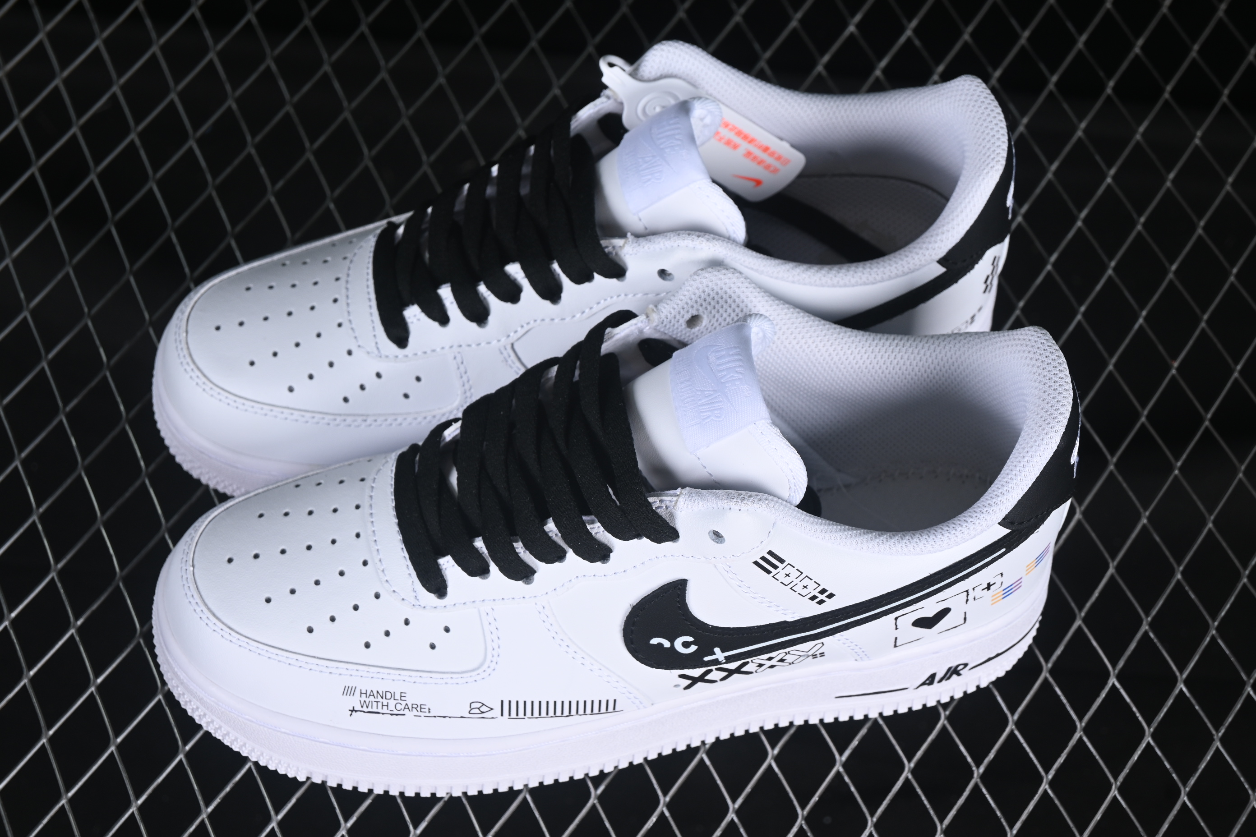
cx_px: 628
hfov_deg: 27.0
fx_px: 2616
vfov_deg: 18.2
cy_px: 418
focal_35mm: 75
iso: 160
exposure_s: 1/80
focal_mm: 50
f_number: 7.1
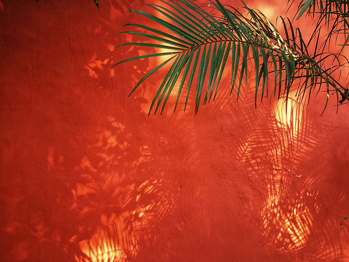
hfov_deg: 45.8
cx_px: 174
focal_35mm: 41
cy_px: 131
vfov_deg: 35.1
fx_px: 413
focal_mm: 4.5
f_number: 2.2
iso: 100
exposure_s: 1/50
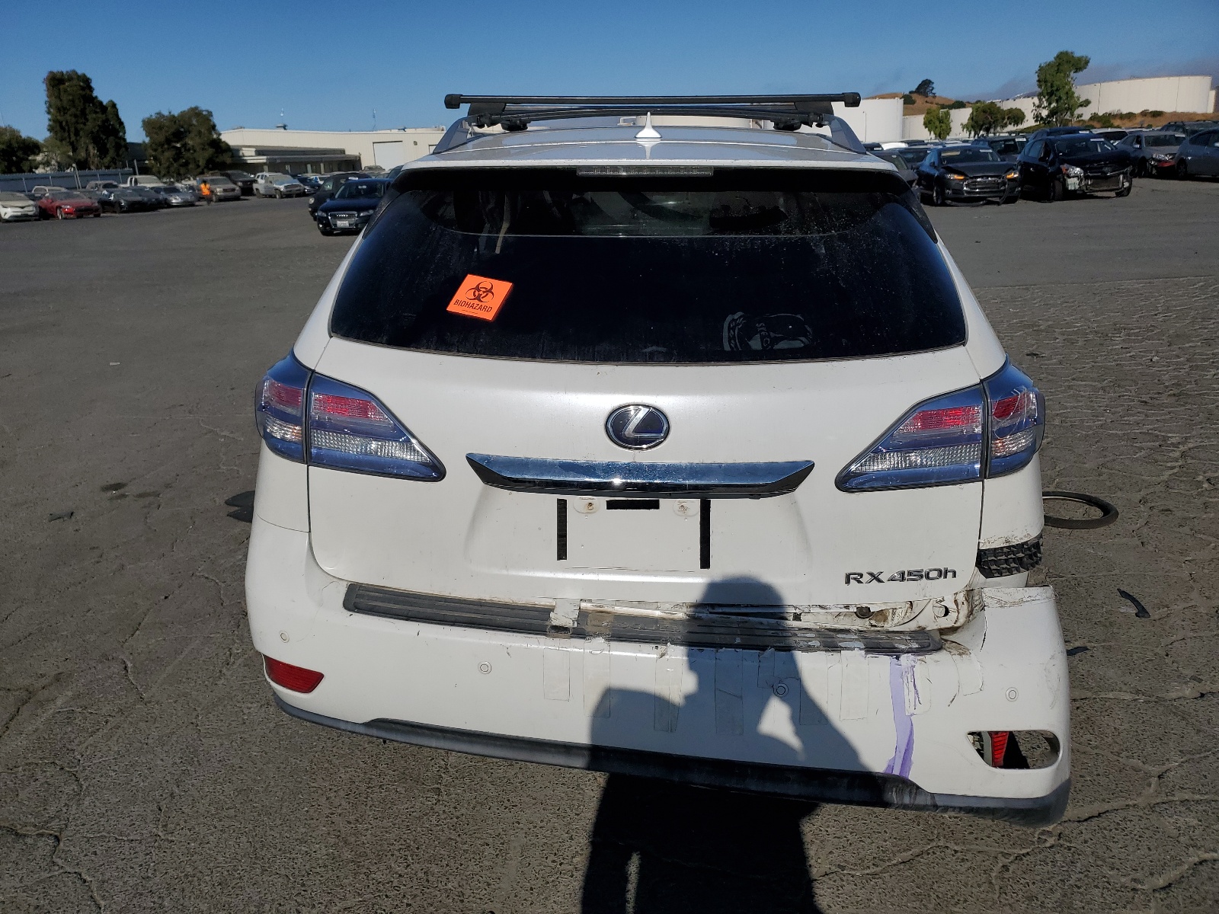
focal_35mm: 26
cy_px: 457
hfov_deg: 67.3
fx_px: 916
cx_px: 610
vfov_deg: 53.1
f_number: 1.5
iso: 52
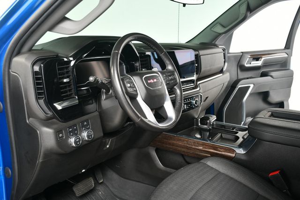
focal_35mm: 34
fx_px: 283
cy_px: 100
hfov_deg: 55.8
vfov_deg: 38.8
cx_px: 150
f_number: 4
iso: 100
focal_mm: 23
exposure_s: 1/160
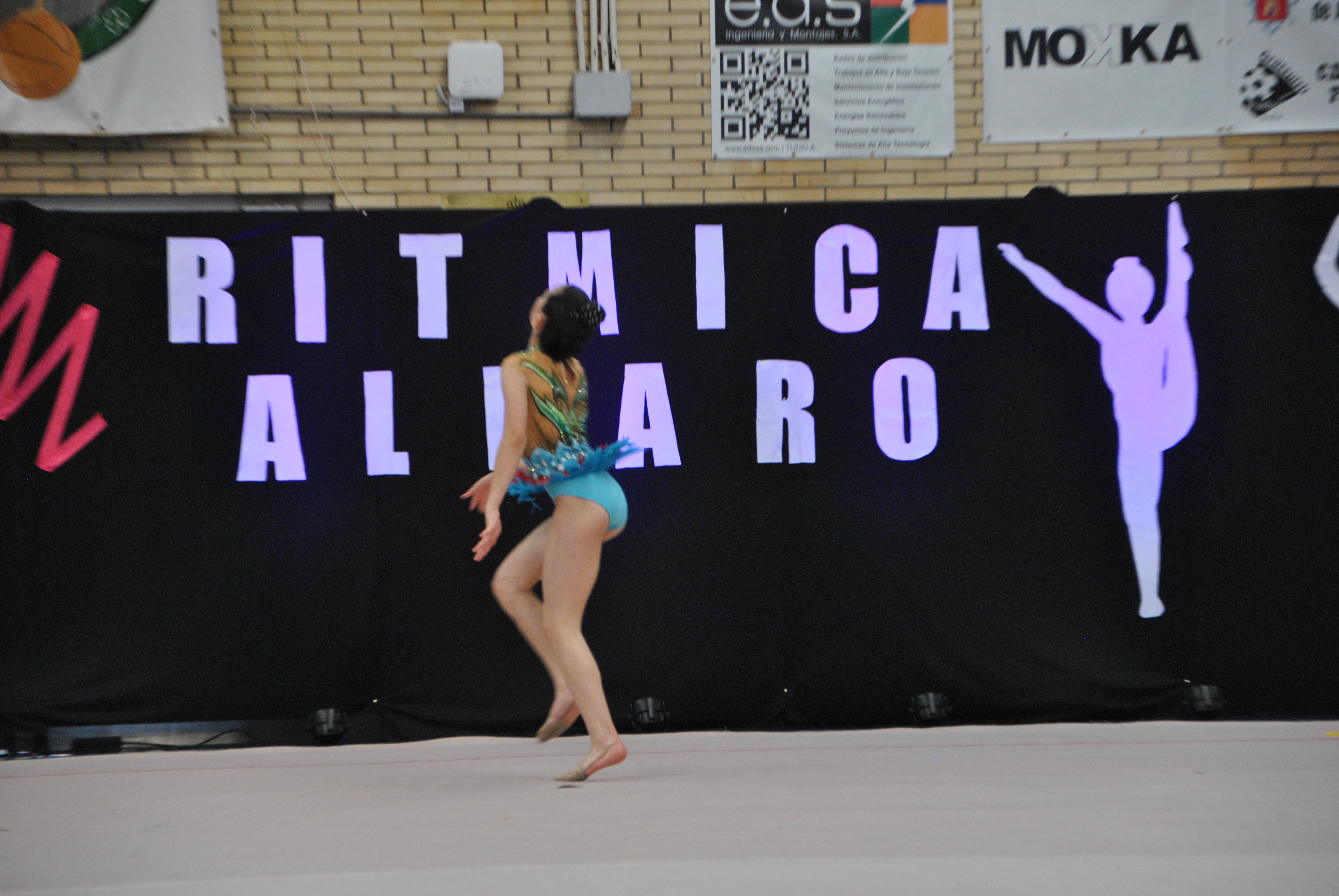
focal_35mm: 153
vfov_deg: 9.0
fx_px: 5698
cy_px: 448
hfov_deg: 13.4
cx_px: 670
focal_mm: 102
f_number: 5.6
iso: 800
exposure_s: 1/160
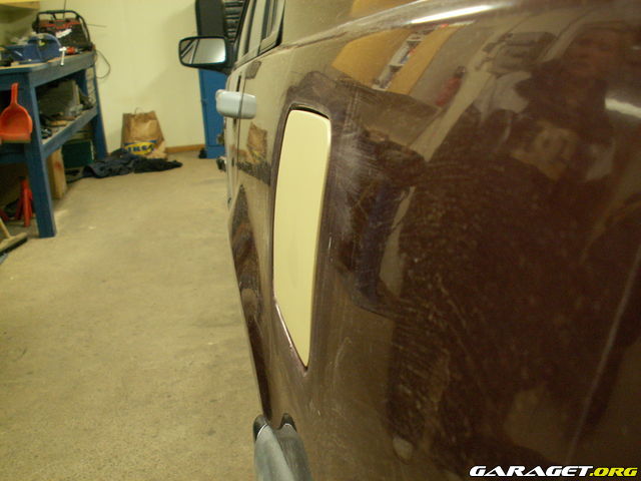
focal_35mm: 35
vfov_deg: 40.7
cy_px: 240
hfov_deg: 52.6
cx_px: 320
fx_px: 648
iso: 160
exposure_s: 1/8
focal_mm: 5.86
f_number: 2.8
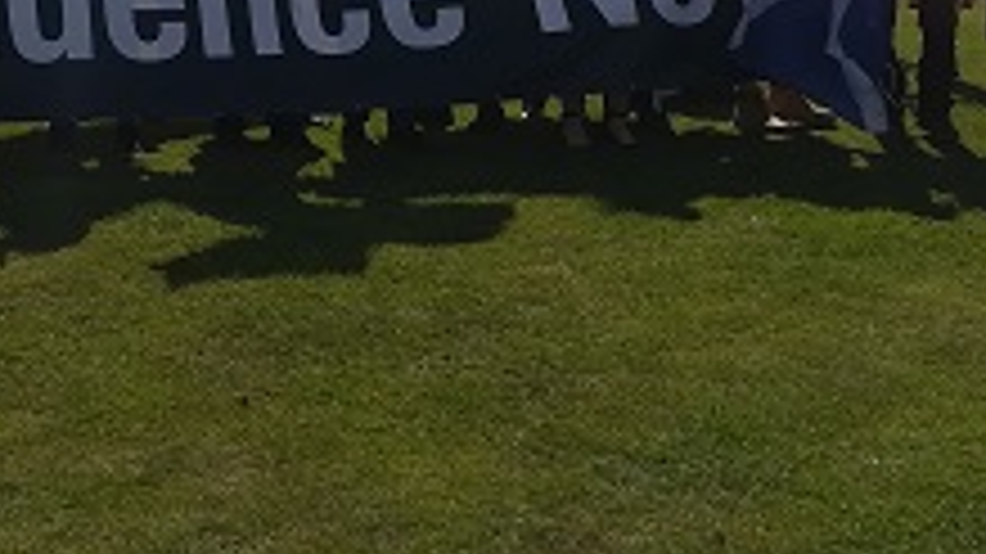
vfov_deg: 15.0
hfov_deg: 26.8
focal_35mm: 77
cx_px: 144
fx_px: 2012
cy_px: -137
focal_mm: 3.83
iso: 50
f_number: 2.2
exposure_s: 1/2151
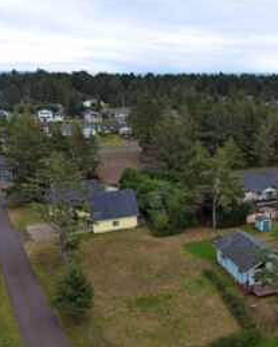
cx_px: 212
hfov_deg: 34.8
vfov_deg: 43.8
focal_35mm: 42
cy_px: 175
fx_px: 432
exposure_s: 1/411
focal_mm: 10.57
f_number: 2.8
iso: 100
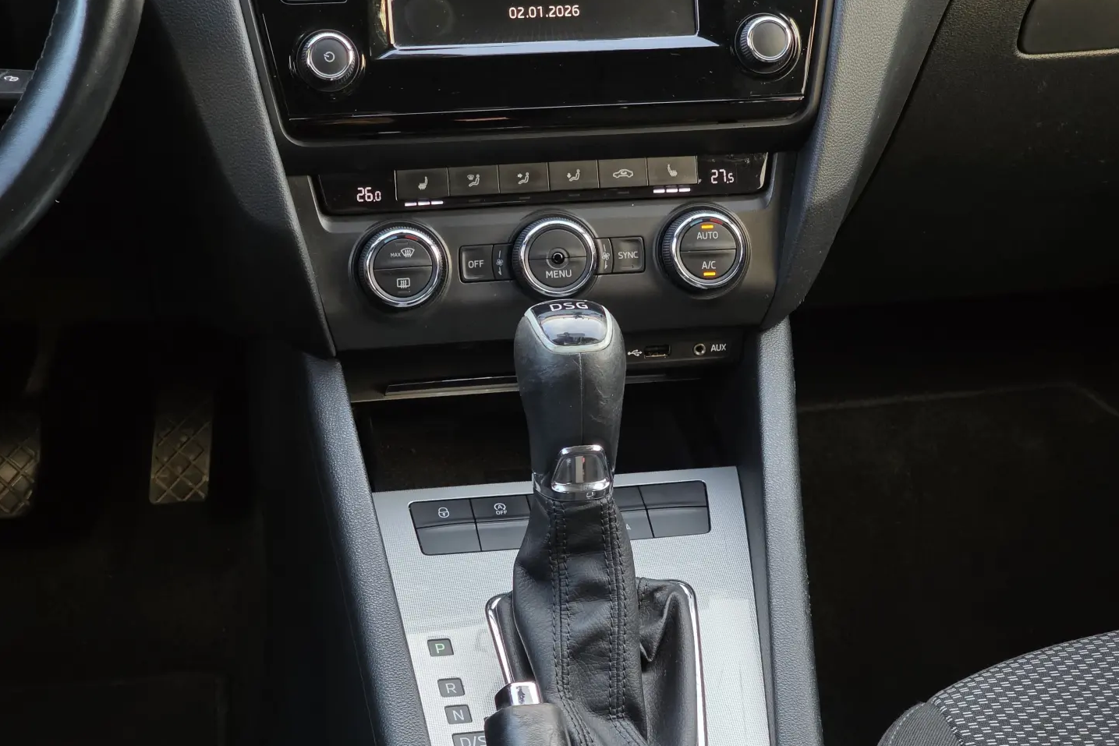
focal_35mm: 72
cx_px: 560
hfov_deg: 28.1
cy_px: 387
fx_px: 2238
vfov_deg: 18.9
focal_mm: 7.9
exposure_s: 1/100
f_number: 2.4
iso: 160
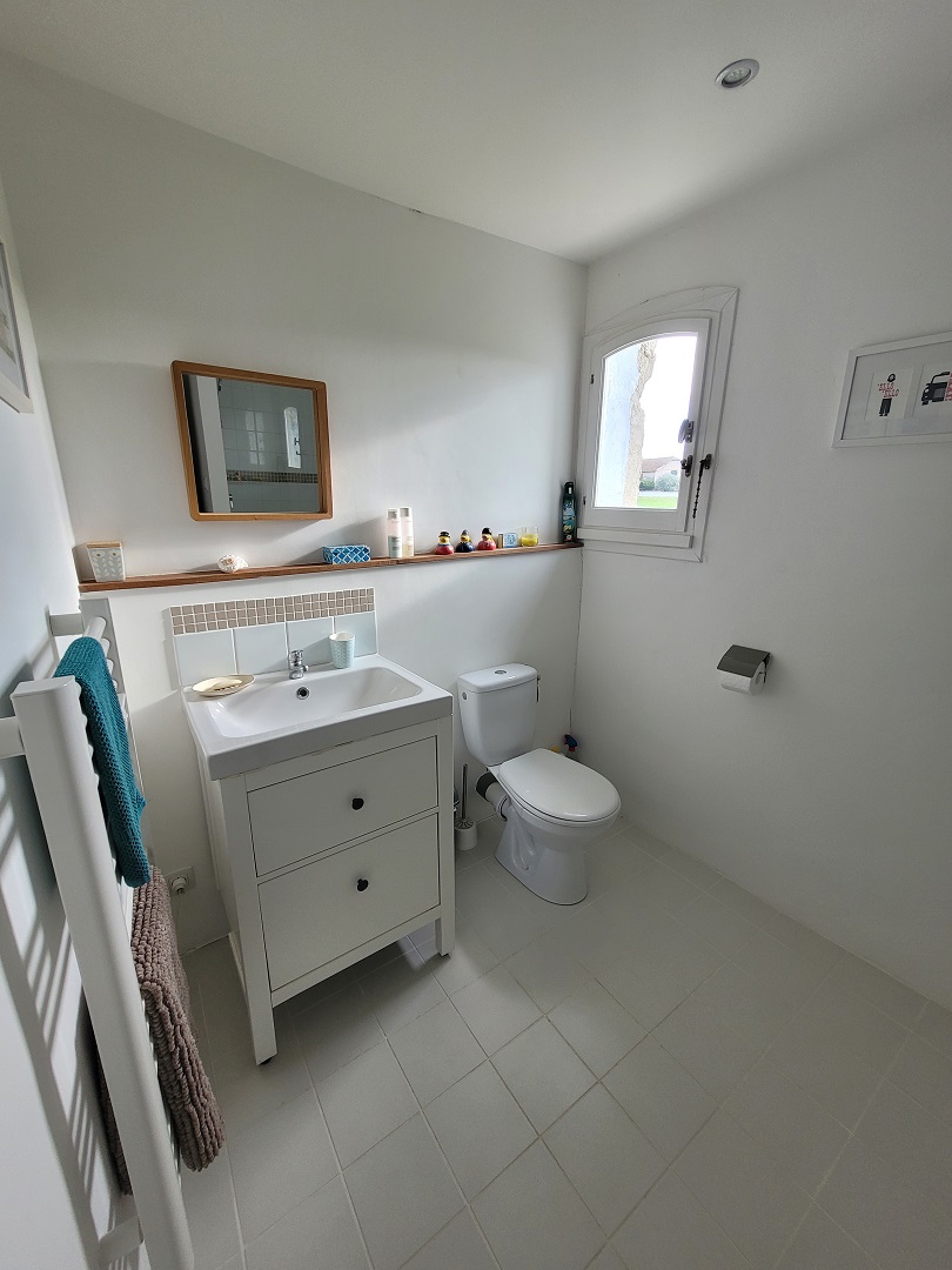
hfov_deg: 89.9
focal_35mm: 13
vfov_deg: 106.2
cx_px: 476
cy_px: 635
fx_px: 477
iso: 80
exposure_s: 1/100
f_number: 2.2
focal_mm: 1.74
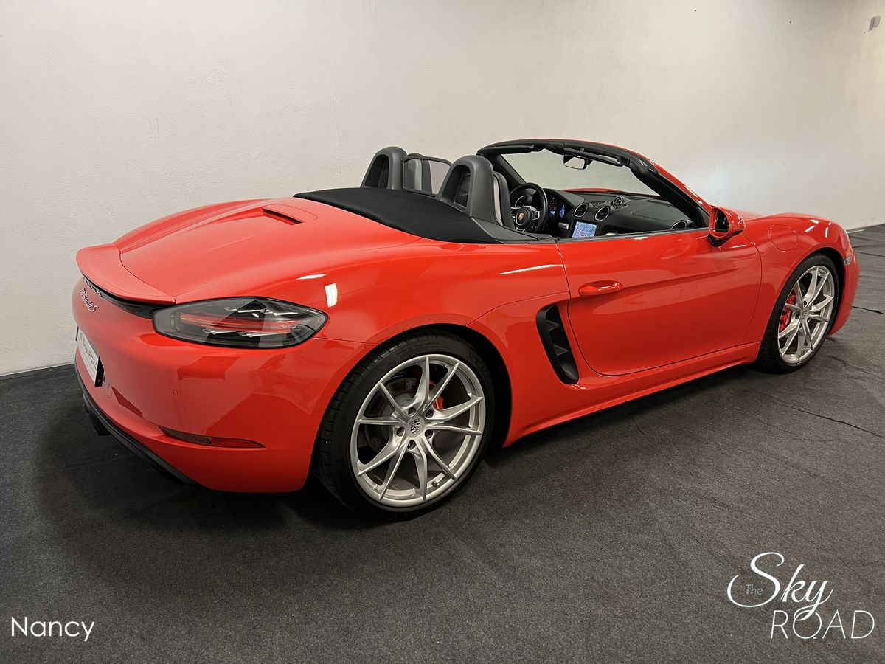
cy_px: 332
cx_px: 442
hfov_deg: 67.3
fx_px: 665
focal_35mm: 26
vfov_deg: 53.1
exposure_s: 1/50
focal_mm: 5.7
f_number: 1.5
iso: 160
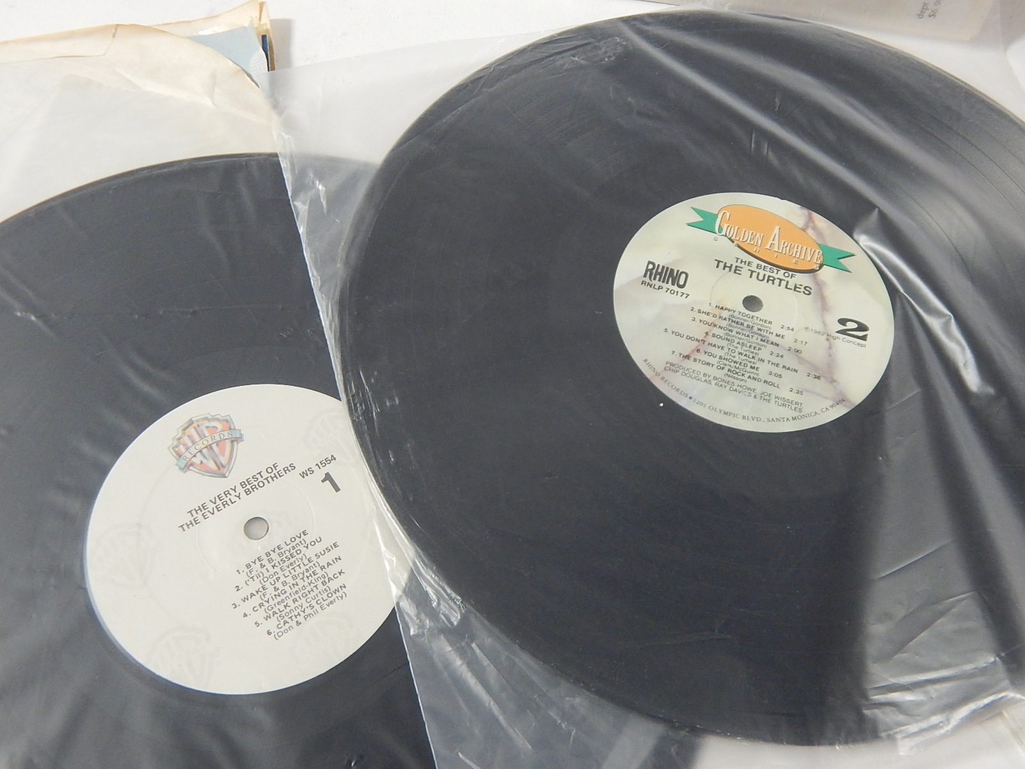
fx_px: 918
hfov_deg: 58.4
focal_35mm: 31
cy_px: 384
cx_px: 512
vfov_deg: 45.4
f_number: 3.2
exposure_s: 1/25
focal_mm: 5.6
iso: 400
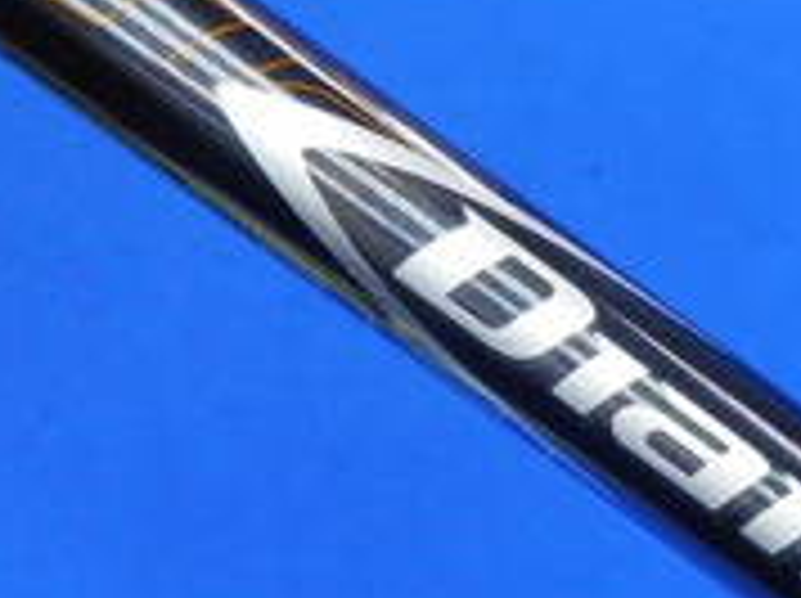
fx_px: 2080
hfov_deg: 18.7
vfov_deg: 15.1
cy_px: 904
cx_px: 1274
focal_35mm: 90
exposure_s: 1/30
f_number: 3.7
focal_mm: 4.5
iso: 140
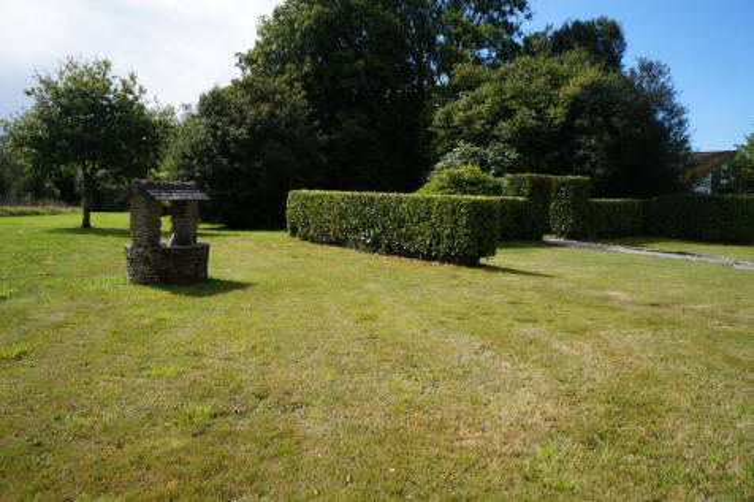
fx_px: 565
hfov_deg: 67.4
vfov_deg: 47.9
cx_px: 377
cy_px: 251
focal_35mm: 27
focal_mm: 18
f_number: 16
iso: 100
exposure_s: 1/60
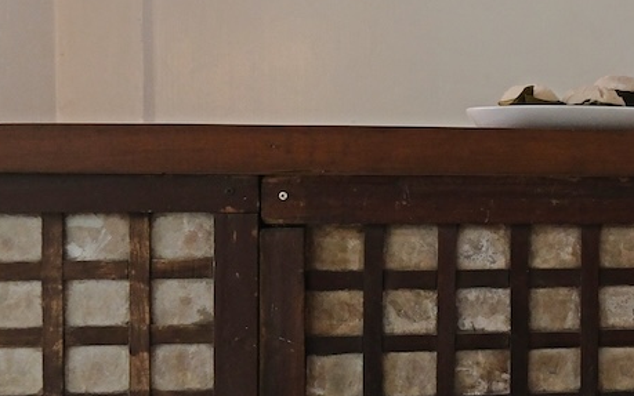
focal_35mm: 80
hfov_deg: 22.9
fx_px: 1382
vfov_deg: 16.3
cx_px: 836
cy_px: 230
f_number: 4
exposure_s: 1/160
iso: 800
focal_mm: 10
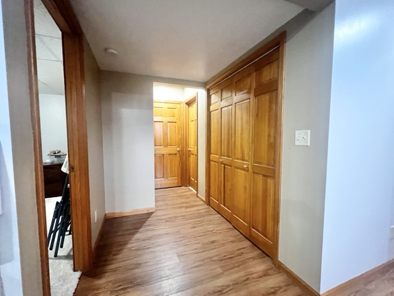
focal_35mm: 13
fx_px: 148
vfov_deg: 89.9
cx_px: 197
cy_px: 148
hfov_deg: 106.2
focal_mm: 1.57
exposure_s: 1/40
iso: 800
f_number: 1.8
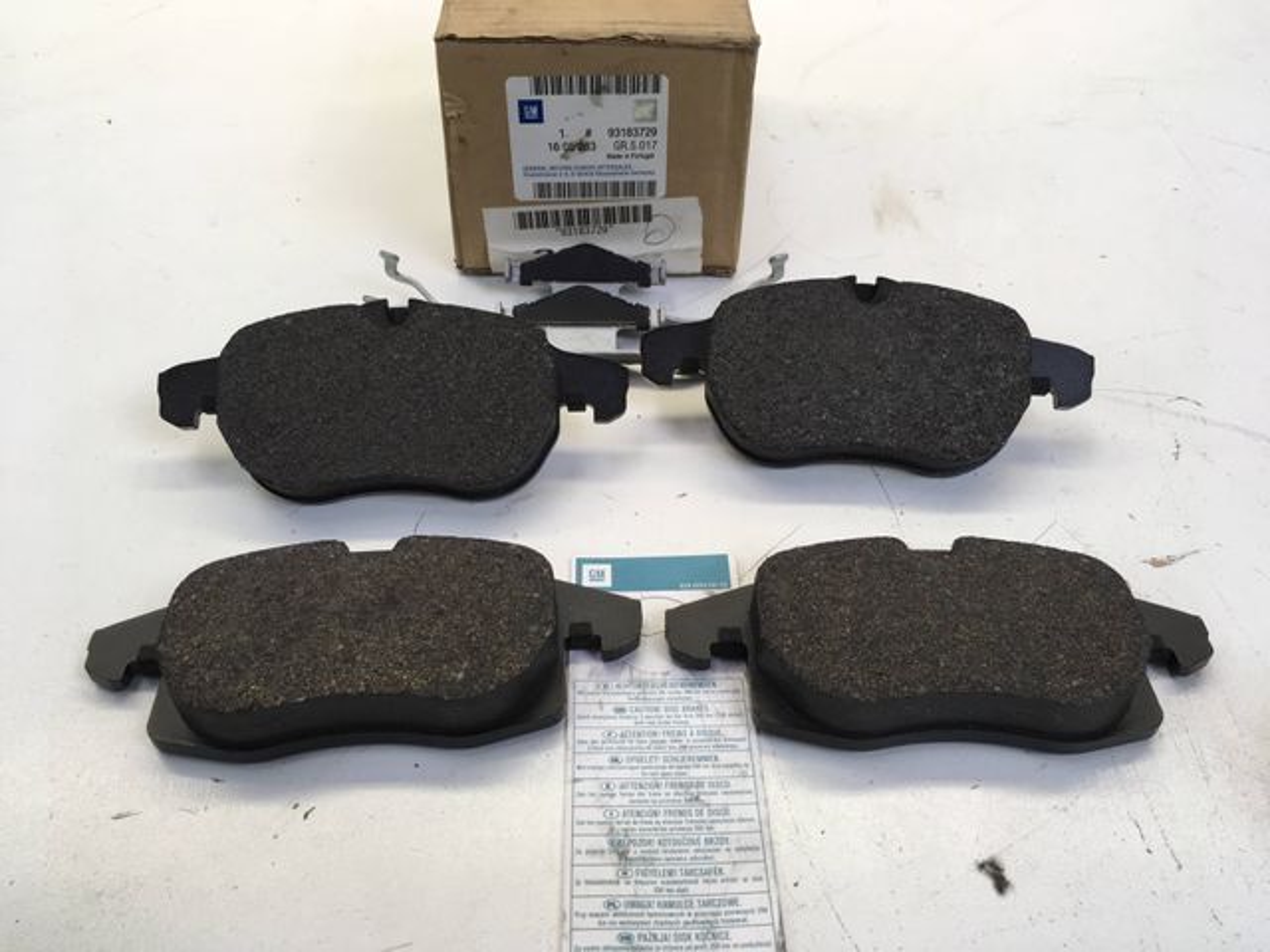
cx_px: 635
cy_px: 476
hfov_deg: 61.7
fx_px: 1064
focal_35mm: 29
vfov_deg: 48.2
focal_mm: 4.15
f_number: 2.2
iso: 32
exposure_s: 1/100
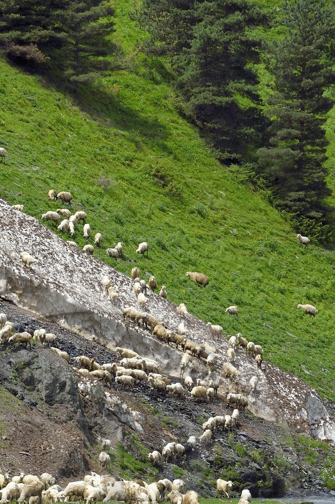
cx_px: 90
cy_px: 501
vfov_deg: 4.7
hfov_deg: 3.2
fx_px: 6063
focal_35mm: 434
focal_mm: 200
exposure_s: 1/250
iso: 320
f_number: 14
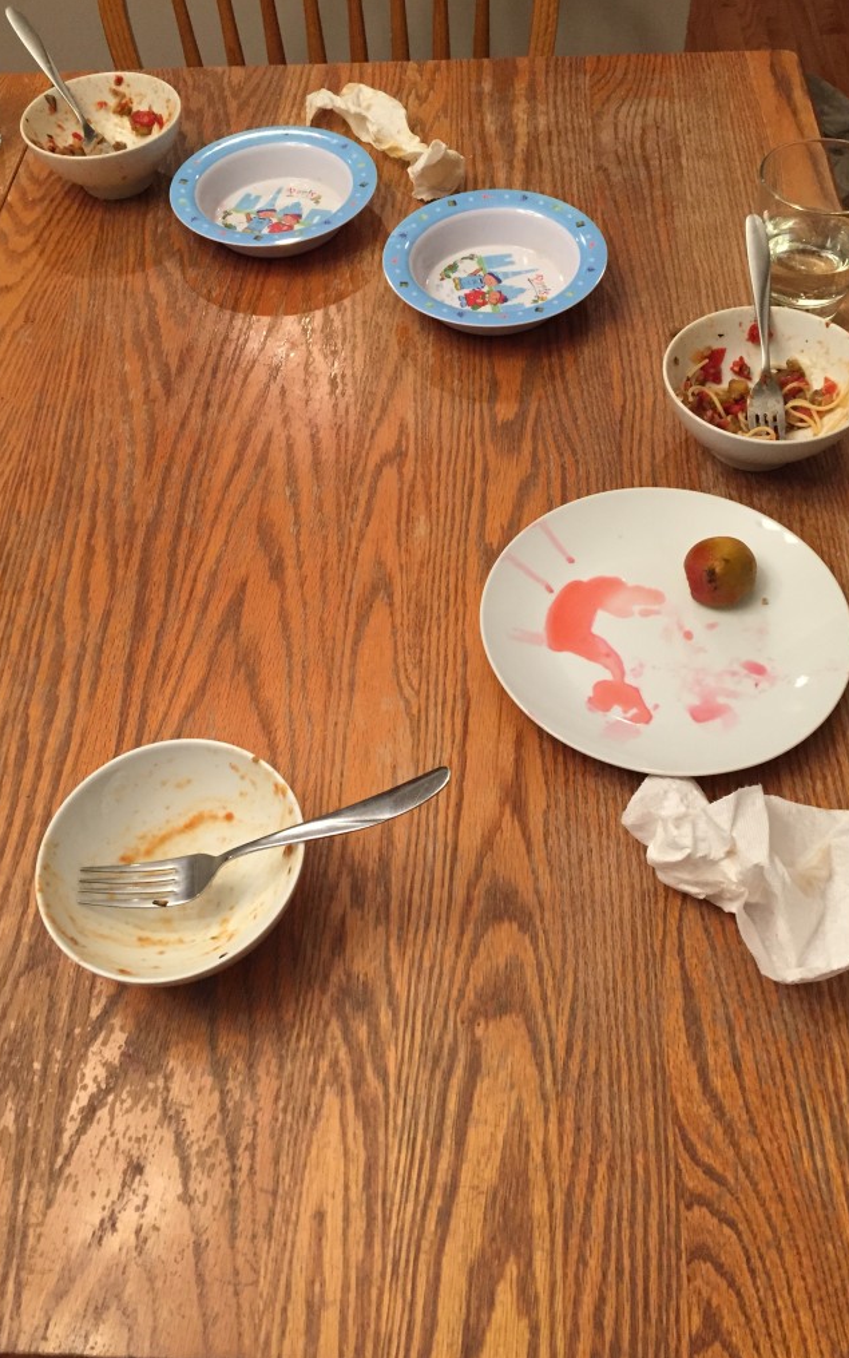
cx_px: 418
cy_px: 677
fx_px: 1147
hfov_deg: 40.6
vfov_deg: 61.2
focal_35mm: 31
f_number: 2.2
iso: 125
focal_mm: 4.15
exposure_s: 1/30
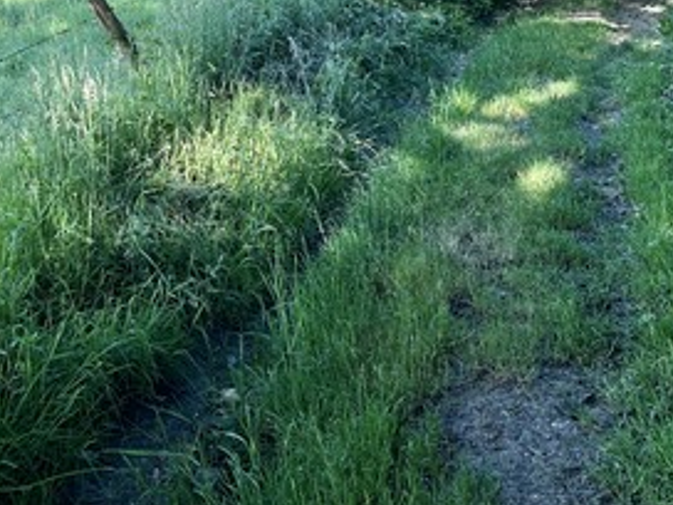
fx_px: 1030
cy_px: 22
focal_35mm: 53
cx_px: 96
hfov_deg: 34.6
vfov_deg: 26.3
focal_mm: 6.86
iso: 80
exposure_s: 1/486
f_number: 1.78
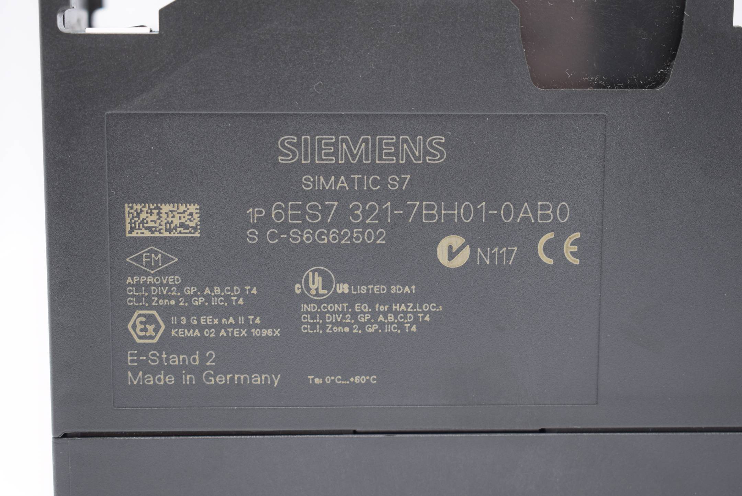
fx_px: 1423
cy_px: 248
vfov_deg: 19.8
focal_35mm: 69
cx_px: 371
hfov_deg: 29.2
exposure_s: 1/90
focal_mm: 46
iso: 400
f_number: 5.3
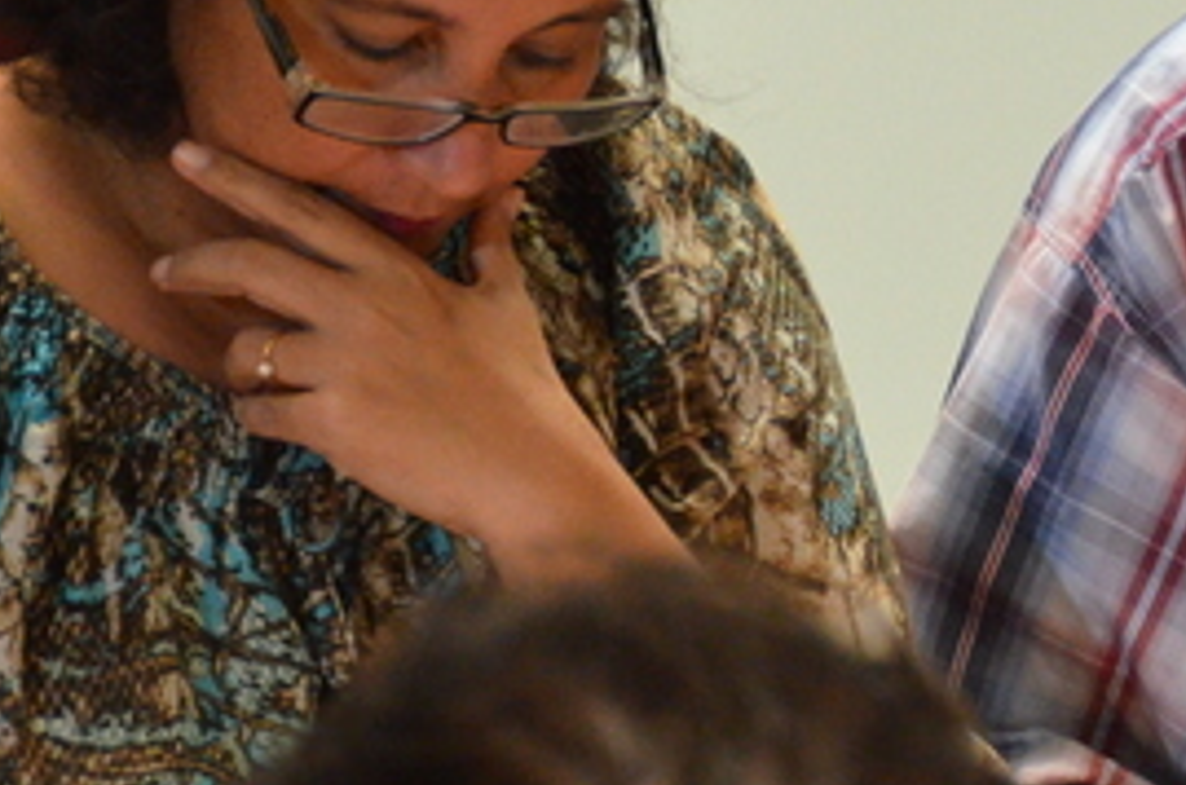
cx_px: 1252
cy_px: 604
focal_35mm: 277
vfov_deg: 4.9
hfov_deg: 7.4
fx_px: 9104
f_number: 5.6
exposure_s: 1/125
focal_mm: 62
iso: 3200
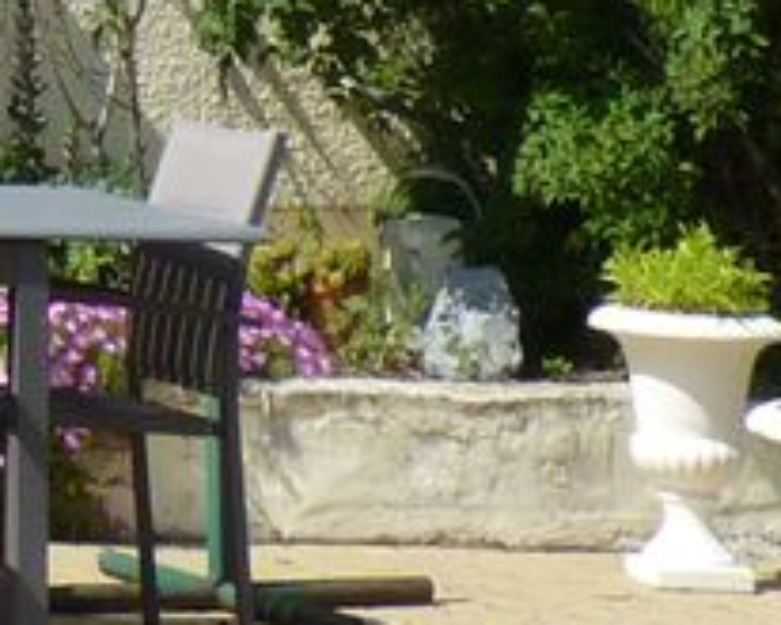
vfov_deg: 7.5
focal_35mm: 184
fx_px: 4255
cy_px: -1216
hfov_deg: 9.4
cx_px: -1092
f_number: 3.6
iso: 100
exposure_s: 1/1000
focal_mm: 4.8
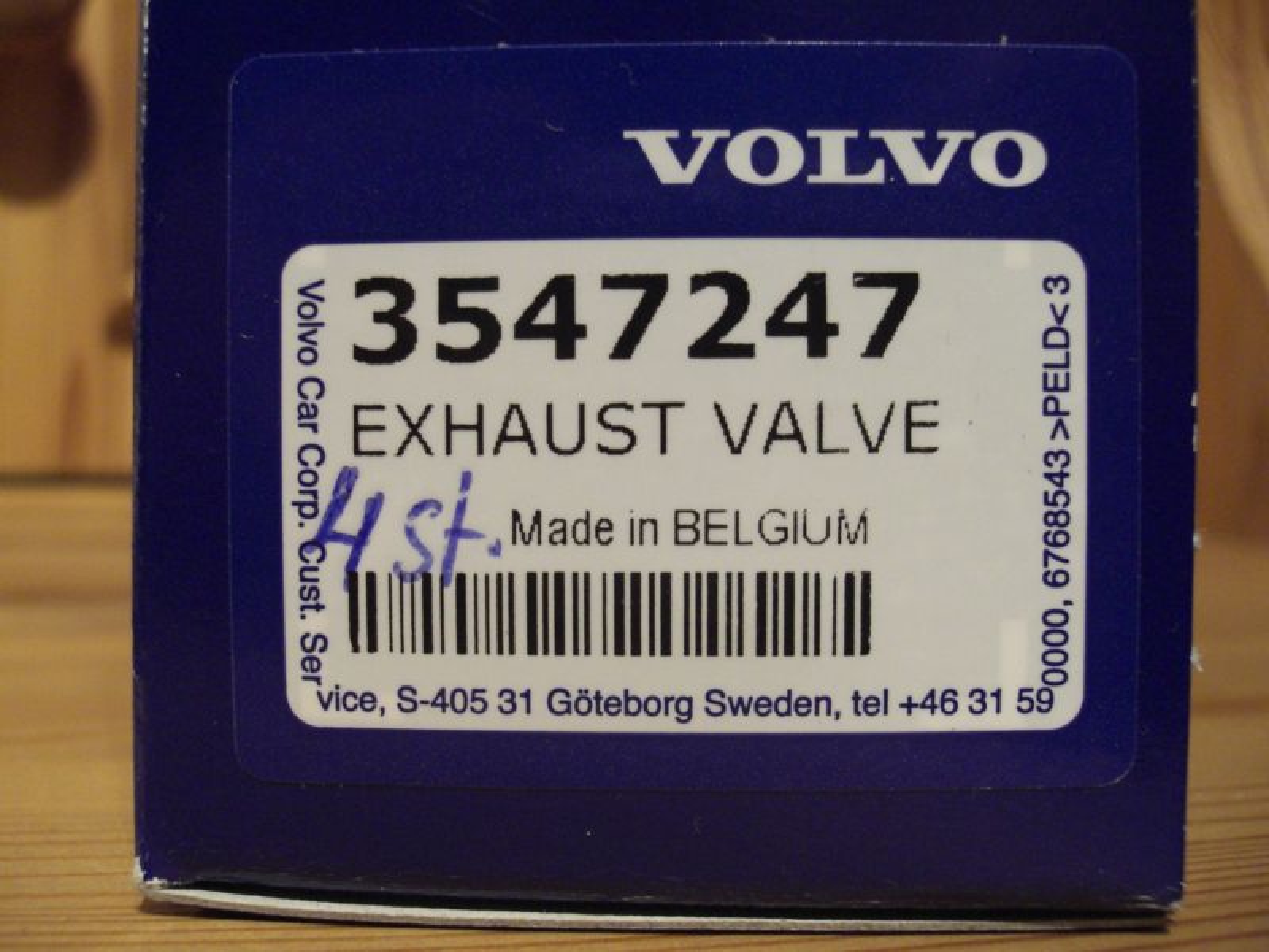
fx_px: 1393
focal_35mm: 38
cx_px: 634
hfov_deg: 49.0
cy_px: 476
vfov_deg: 37.7
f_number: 3.1
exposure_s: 1/13
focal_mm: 6.3
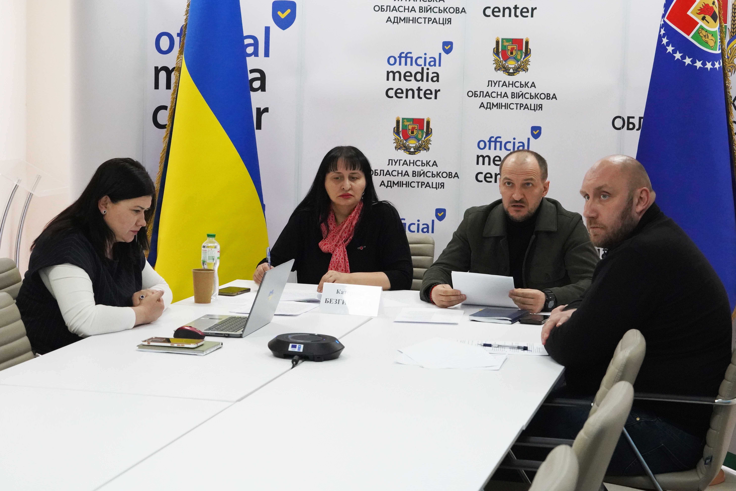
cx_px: 368
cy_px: 246
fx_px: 1513
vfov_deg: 18.4
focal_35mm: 74
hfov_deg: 27.3
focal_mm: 74
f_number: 7.1
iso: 12800
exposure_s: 1/500
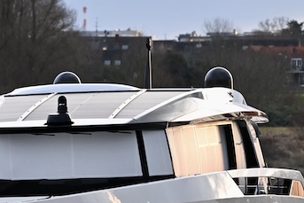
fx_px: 5043
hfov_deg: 3.5
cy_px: 271
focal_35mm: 597
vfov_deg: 2.3
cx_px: 141
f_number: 3.5
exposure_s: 1/100
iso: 1400
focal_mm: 200
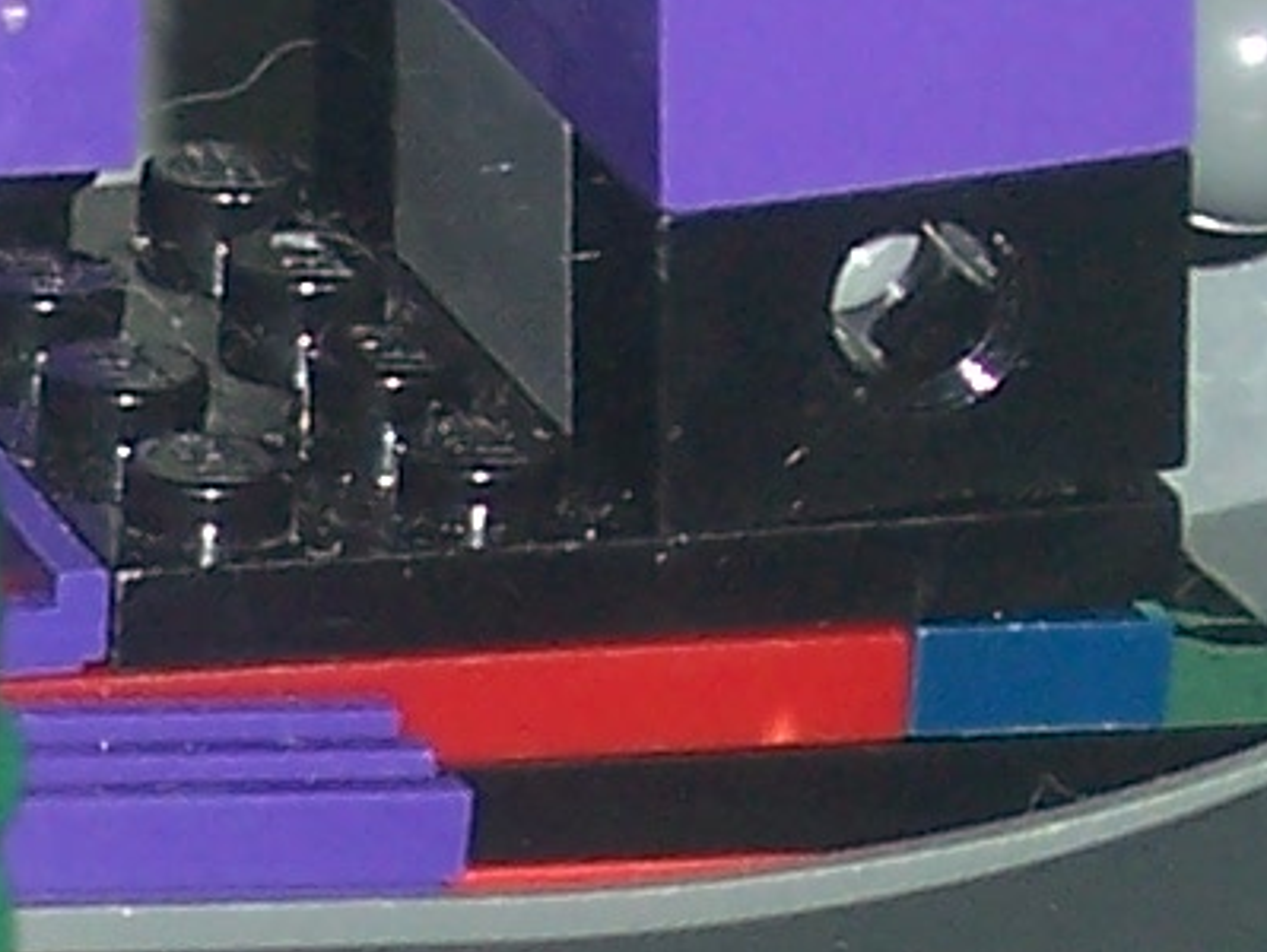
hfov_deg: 4.6
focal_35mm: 423
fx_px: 15496
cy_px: 1545
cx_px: -727
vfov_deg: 3.5
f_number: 4
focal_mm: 10.8
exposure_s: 1/90
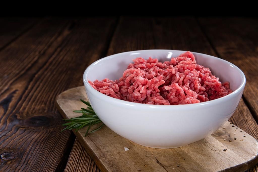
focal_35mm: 50
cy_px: 86
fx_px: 358
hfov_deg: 39.6
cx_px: 129
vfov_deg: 27.0
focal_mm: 50
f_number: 9
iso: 50
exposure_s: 1/250
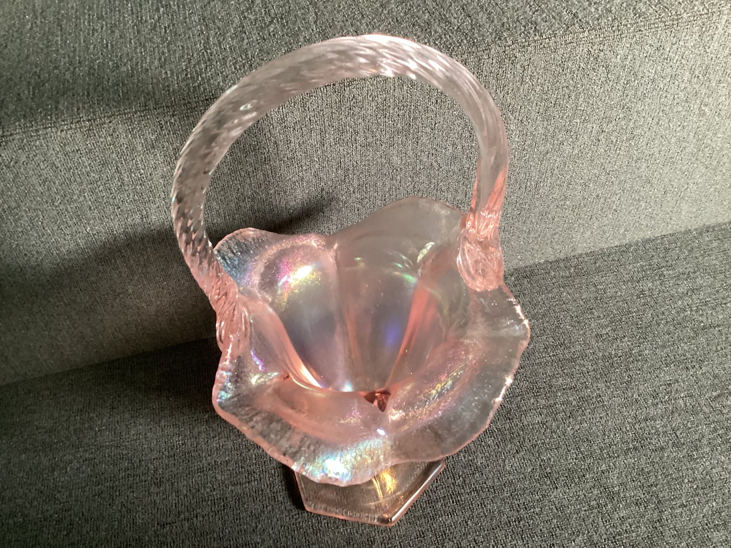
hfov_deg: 58.3
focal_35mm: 31
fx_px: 655
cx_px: 366
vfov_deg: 45.4
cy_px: 274
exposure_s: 1/40
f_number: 2.4
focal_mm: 3.3
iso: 320
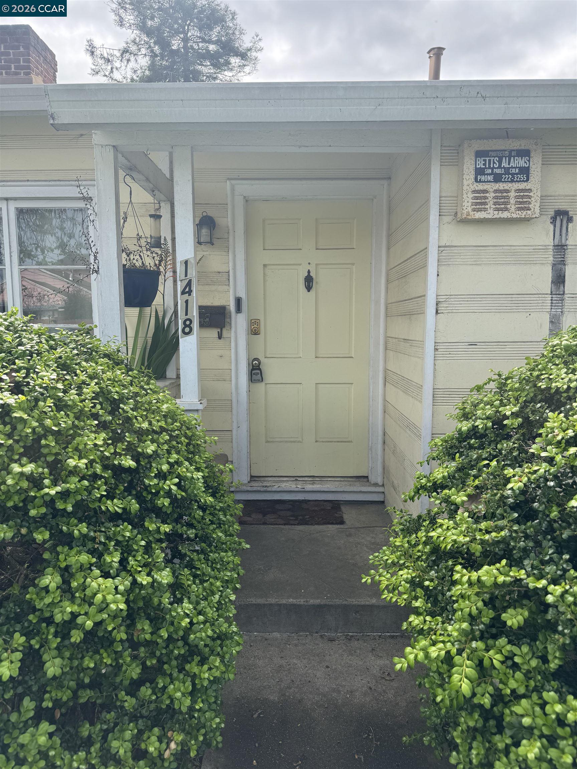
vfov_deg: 71.6
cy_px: 384
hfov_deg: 56.8
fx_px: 533
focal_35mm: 24
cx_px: 288
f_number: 1.78
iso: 80
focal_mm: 6.76
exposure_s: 1/1285
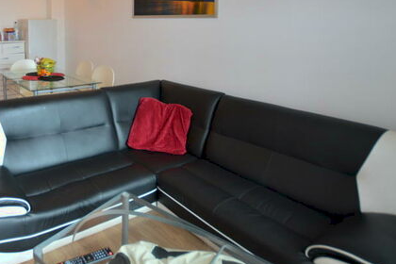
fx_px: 275
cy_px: 51
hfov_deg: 65.3
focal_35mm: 25
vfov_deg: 48.3
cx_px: 81
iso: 400
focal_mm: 10
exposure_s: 1/40
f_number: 3.5
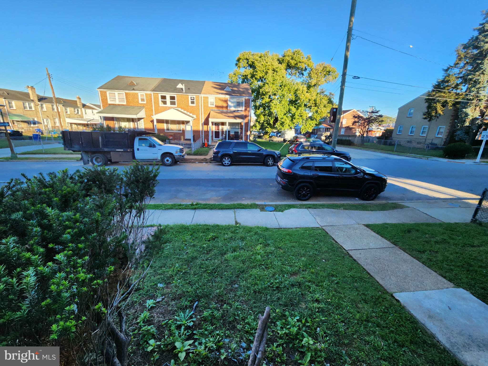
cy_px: 183
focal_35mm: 13
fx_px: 183
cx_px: 244
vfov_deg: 89.9
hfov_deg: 106.2
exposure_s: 1/282
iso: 50
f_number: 2.2
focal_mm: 2.2
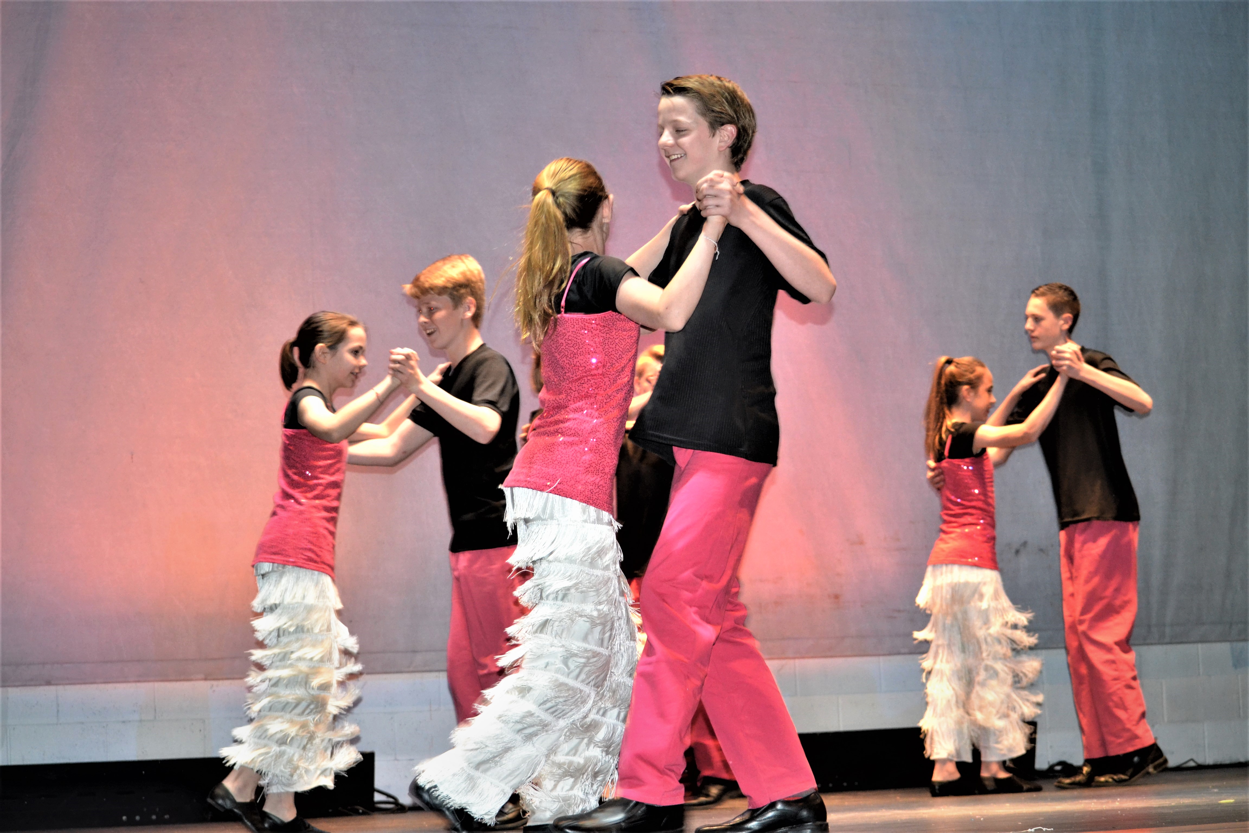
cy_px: 416
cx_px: 624
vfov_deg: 16.6
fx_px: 2862
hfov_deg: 24.6
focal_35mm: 82
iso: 2000
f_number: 4.5
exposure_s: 1/60
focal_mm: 55
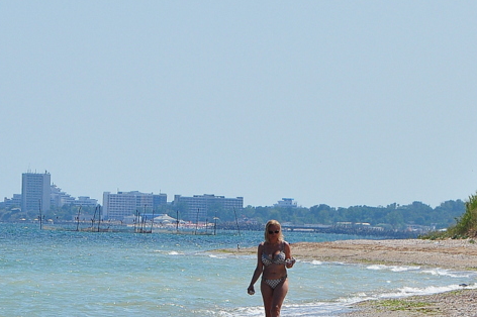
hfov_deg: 5.2
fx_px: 5300
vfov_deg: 3.4
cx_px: 244
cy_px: 284
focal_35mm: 400
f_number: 9
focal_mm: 105
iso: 400
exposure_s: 1/1250
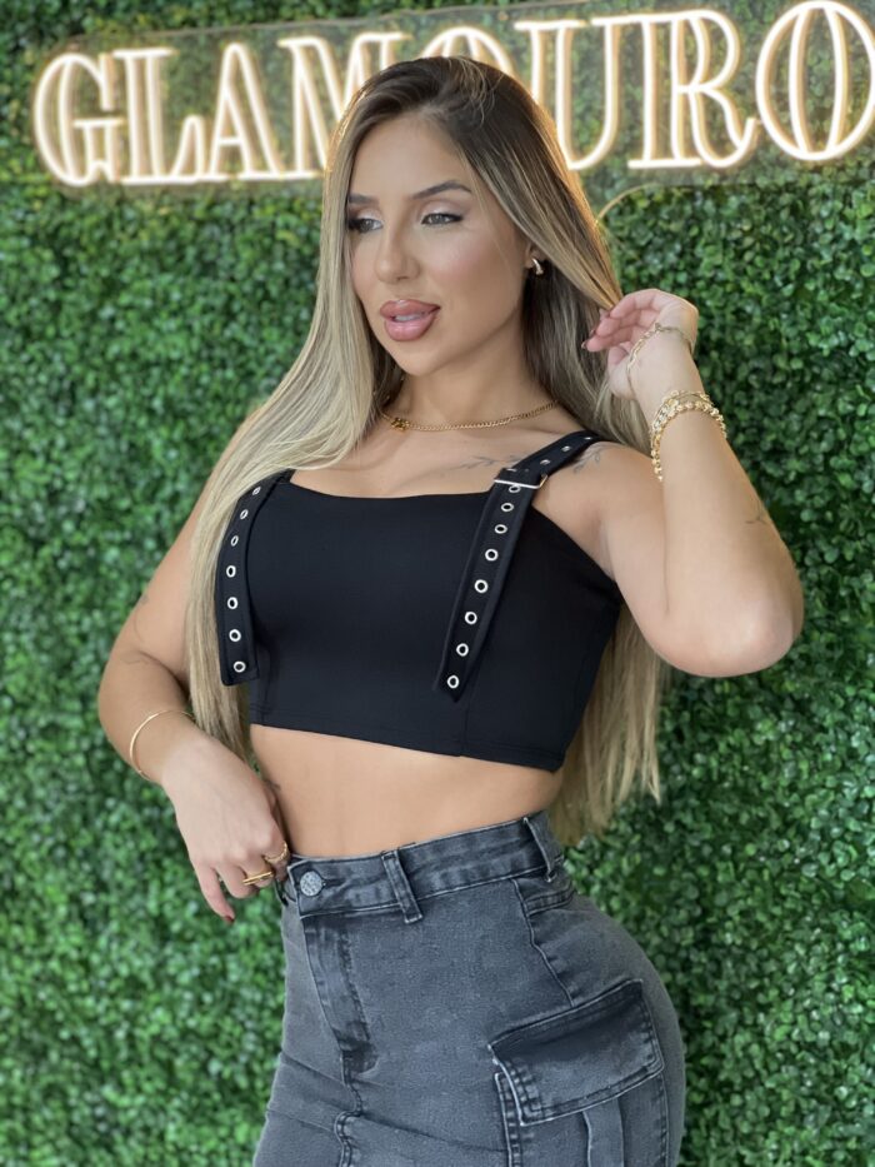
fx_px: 2595
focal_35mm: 77
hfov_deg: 19.1
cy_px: 584
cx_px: 438
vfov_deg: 25.3
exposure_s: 1/120
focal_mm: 9
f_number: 2.8
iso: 200
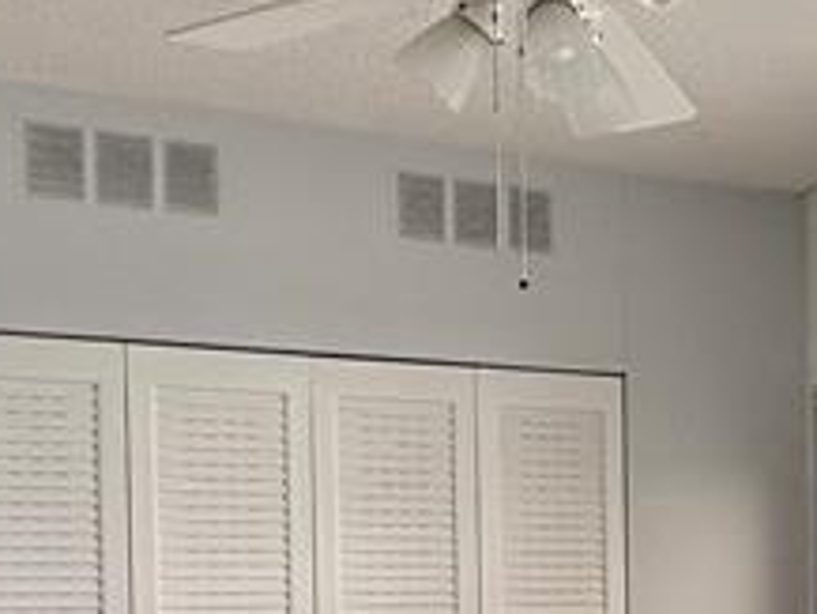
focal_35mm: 66
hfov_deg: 23.6
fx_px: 1559
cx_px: 1212
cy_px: 625
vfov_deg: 21.4
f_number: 2.2
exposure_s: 1/413
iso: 64
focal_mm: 2.22
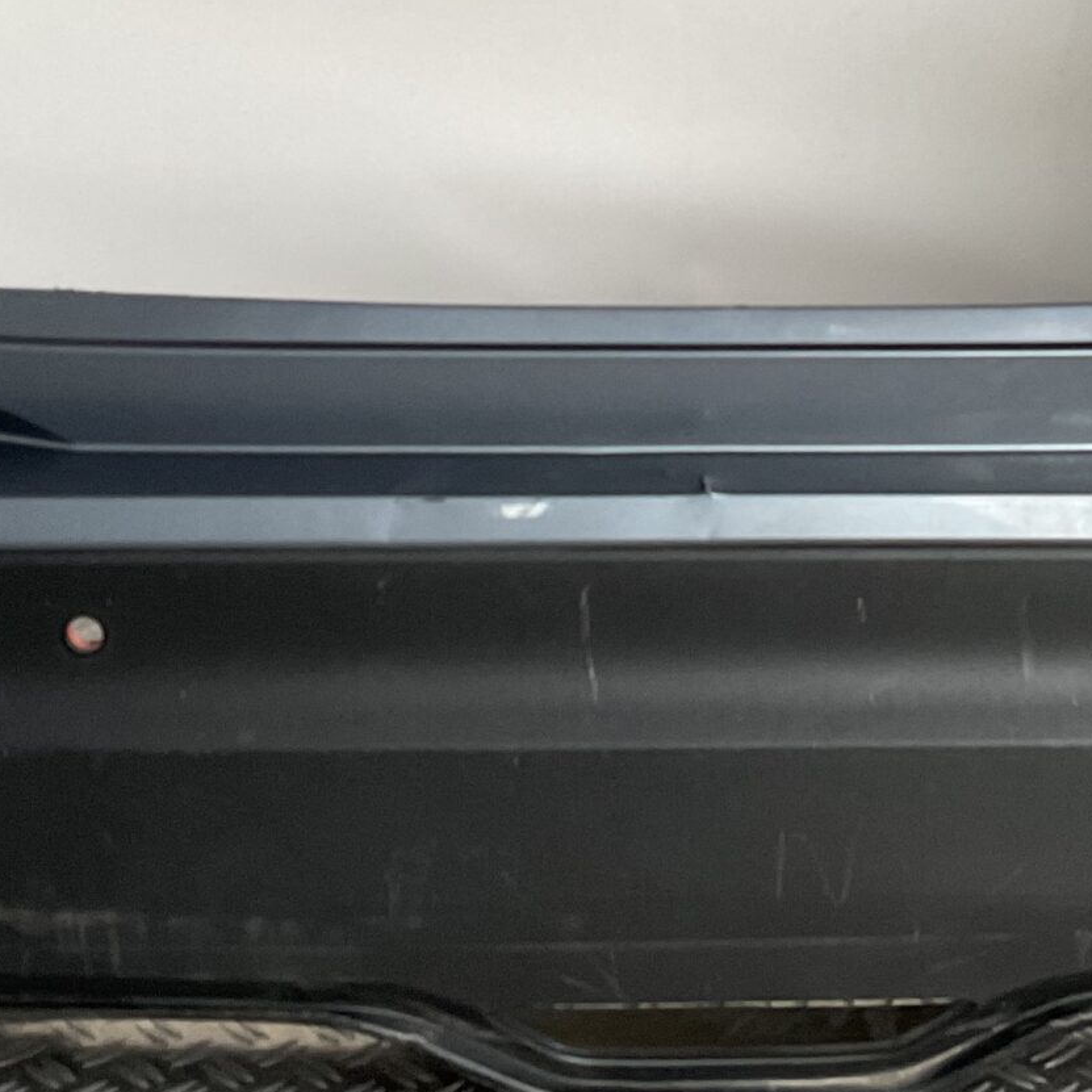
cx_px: 804
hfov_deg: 21.7
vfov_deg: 21.6
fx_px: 2820
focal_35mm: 79
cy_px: 197
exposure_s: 1/50
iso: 80
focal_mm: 3
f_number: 1.8
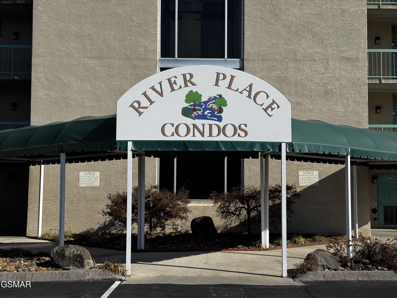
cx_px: 198
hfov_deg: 39.7
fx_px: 550
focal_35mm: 48
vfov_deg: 30.3
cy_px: 149
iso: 64
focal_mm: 6.76
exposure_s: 1/5848
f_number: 1.78
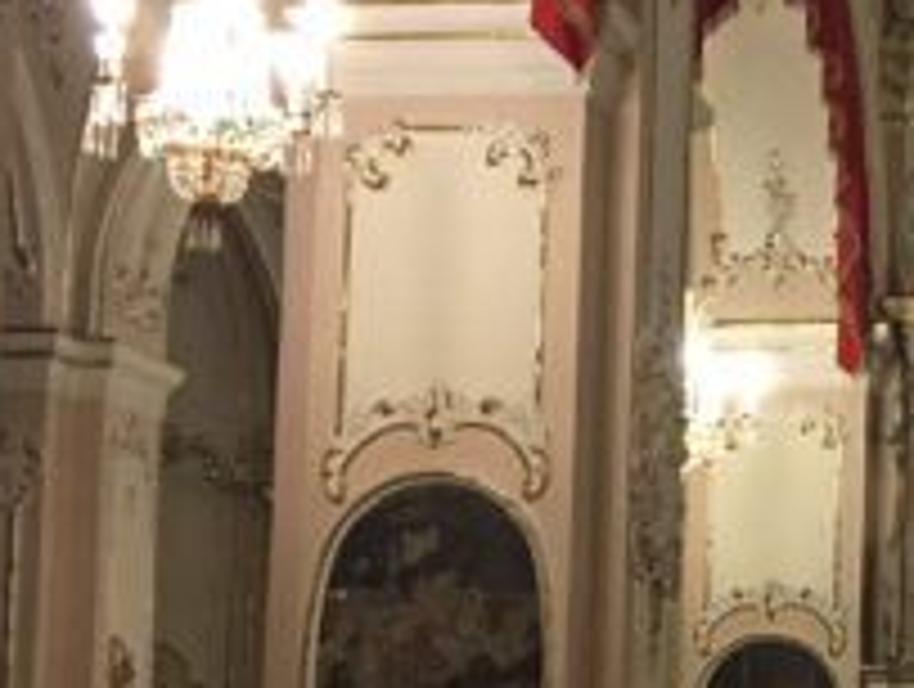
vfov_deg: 13.8
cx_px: 1207
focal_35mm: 107
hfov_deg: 17.2
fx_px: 2830
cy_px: 600
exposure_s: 1/10
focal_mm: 4.15
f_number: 2.2
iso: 100
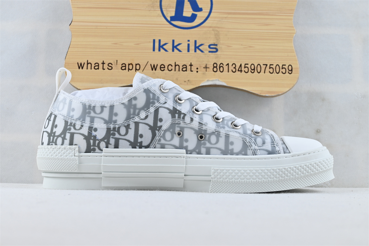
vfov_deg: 28.5
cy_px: 123
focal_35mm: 47
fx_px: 484
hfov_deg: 41.7
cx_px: 184
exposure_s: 1/50
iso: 100
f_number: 5
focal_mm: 31.5
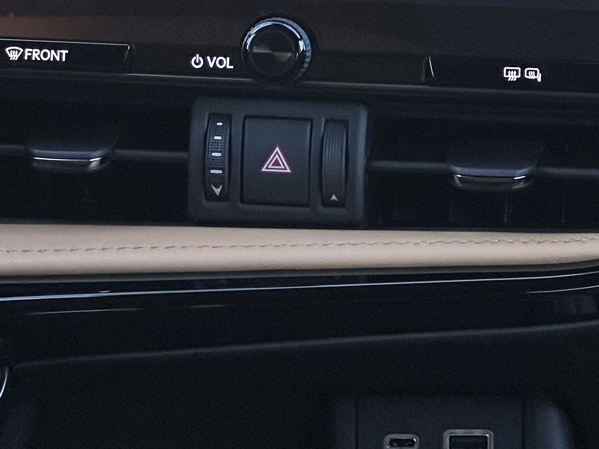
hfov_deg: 8.8
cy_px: -141
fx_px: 3893
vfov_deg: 6.5
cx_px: 313
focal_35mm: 225
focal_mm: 9
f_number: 2.8
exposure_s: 1/99
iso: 125
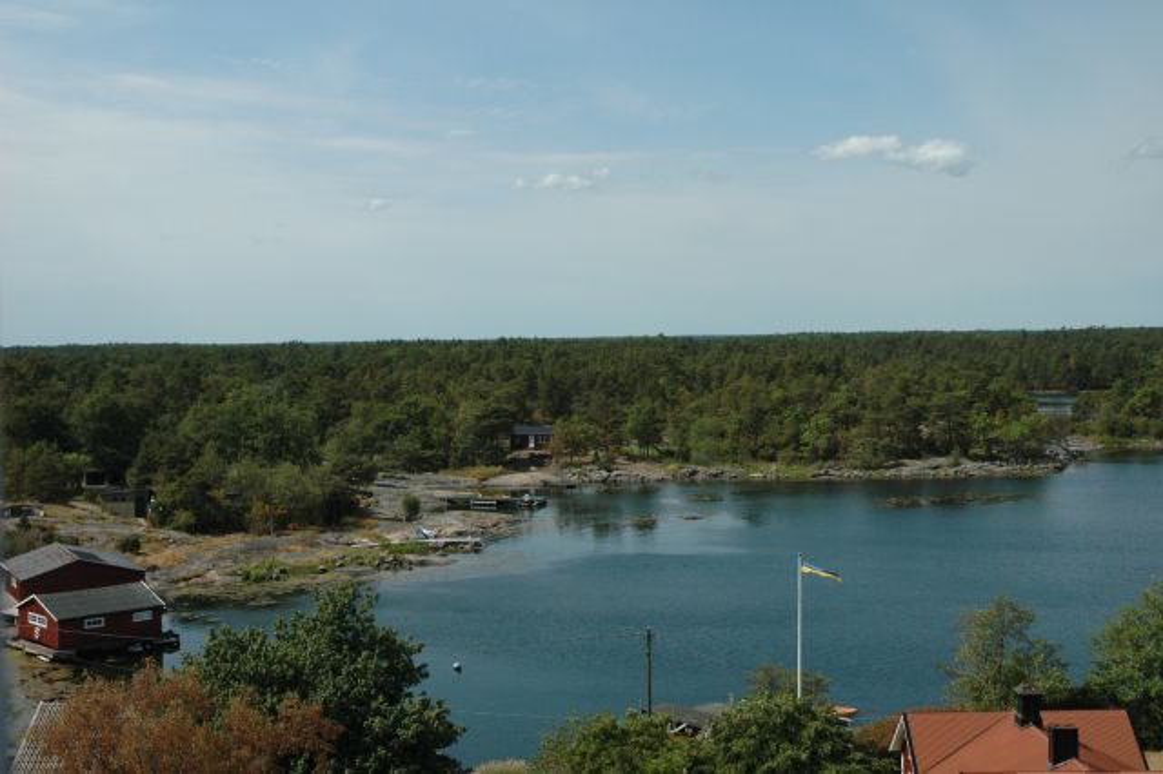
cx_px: 582
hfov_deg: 42.3
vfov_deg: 28.9
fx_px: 1501
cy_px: 387
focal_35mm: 46
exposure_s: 1/640
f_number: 13
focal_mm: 31
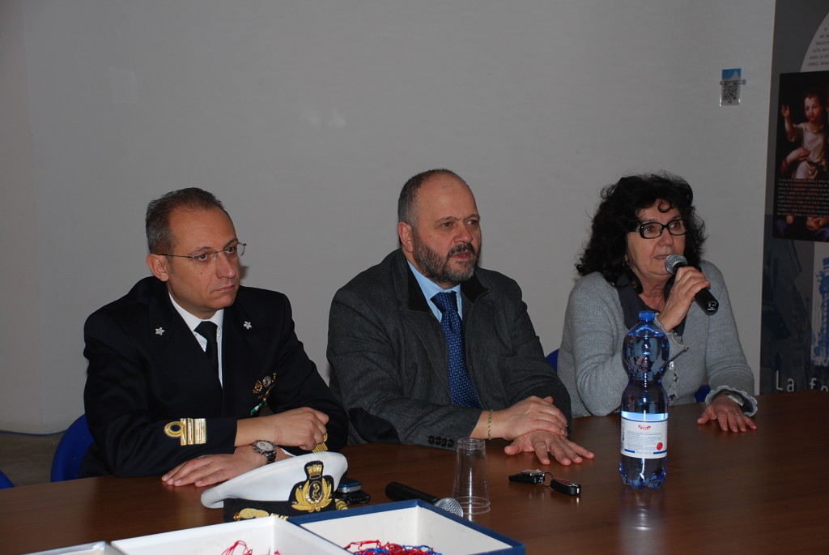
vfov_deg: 22.7
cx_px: 414
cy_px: 278
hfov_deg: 33.4
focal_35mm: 60
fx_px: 1383
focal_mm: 40
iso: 200
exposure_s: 1/60
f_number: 4.5
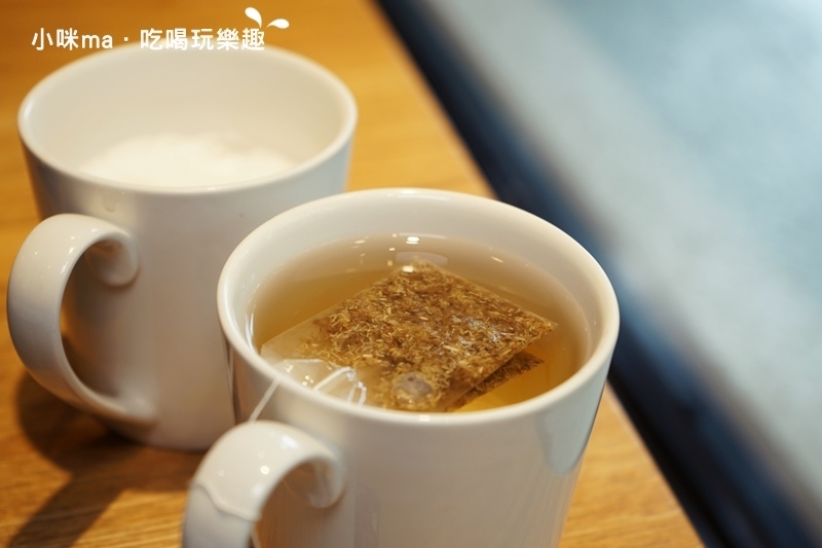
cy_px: 274
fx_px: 1255
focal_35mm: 55
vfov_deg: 24.6
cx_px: 411
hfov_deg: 36.3
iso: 250
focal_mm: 55
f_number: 5
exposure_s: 1/60
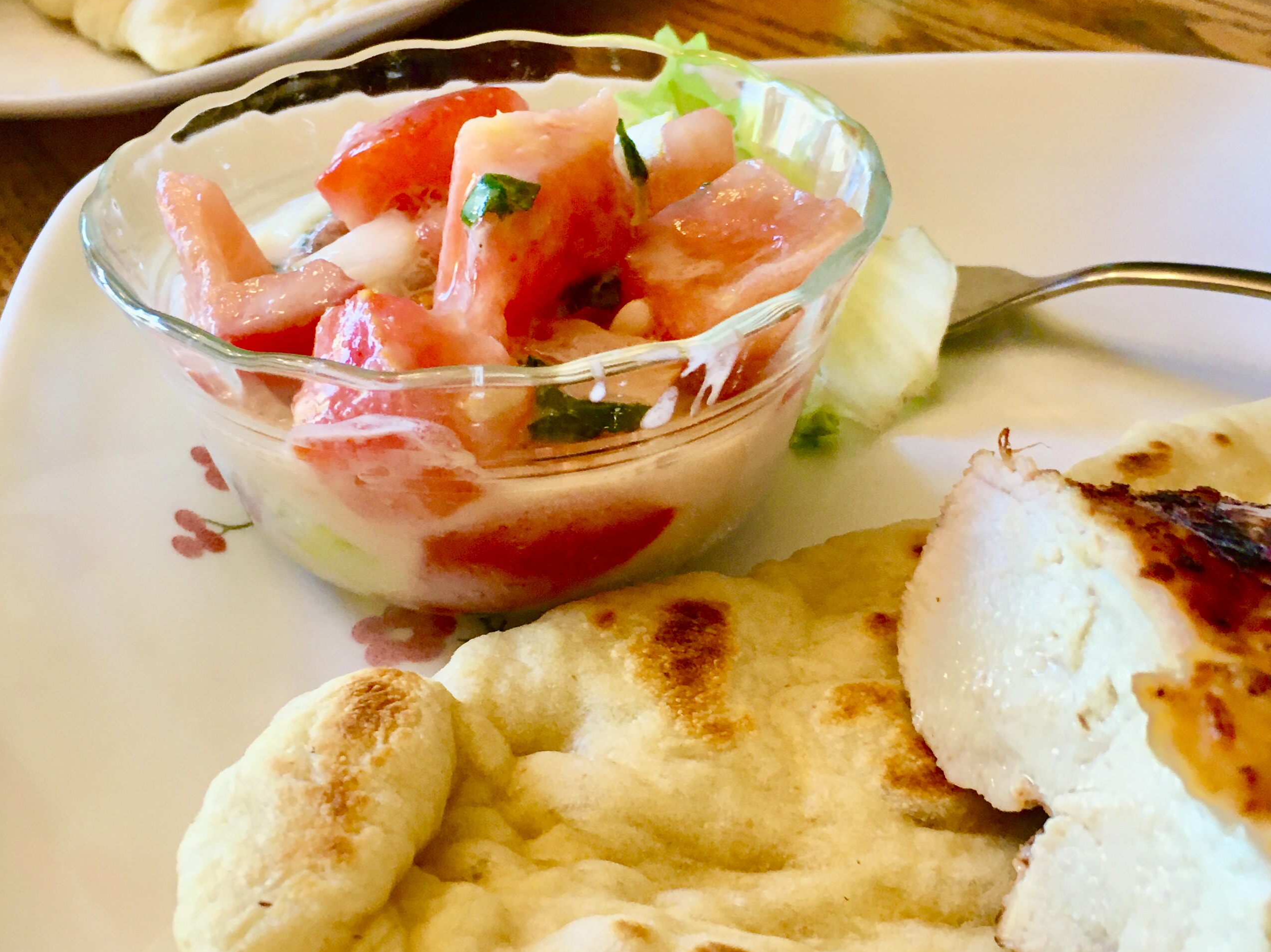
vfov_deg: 31.5
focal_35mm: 46
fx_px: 1689
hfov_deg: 41.2
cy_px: 486
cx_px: 696
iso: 100
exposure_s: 1/30
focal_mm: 4.15
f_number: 2.2
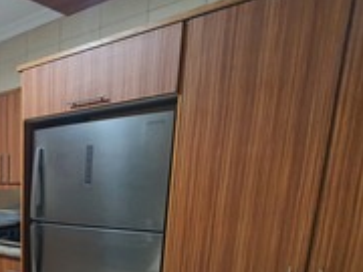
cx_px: -59
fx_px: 346
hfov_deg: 40.9
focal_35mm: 33
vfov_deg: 40.0
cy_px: 241
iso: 200
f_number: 2.2
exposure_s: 1/50
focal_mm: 1.8
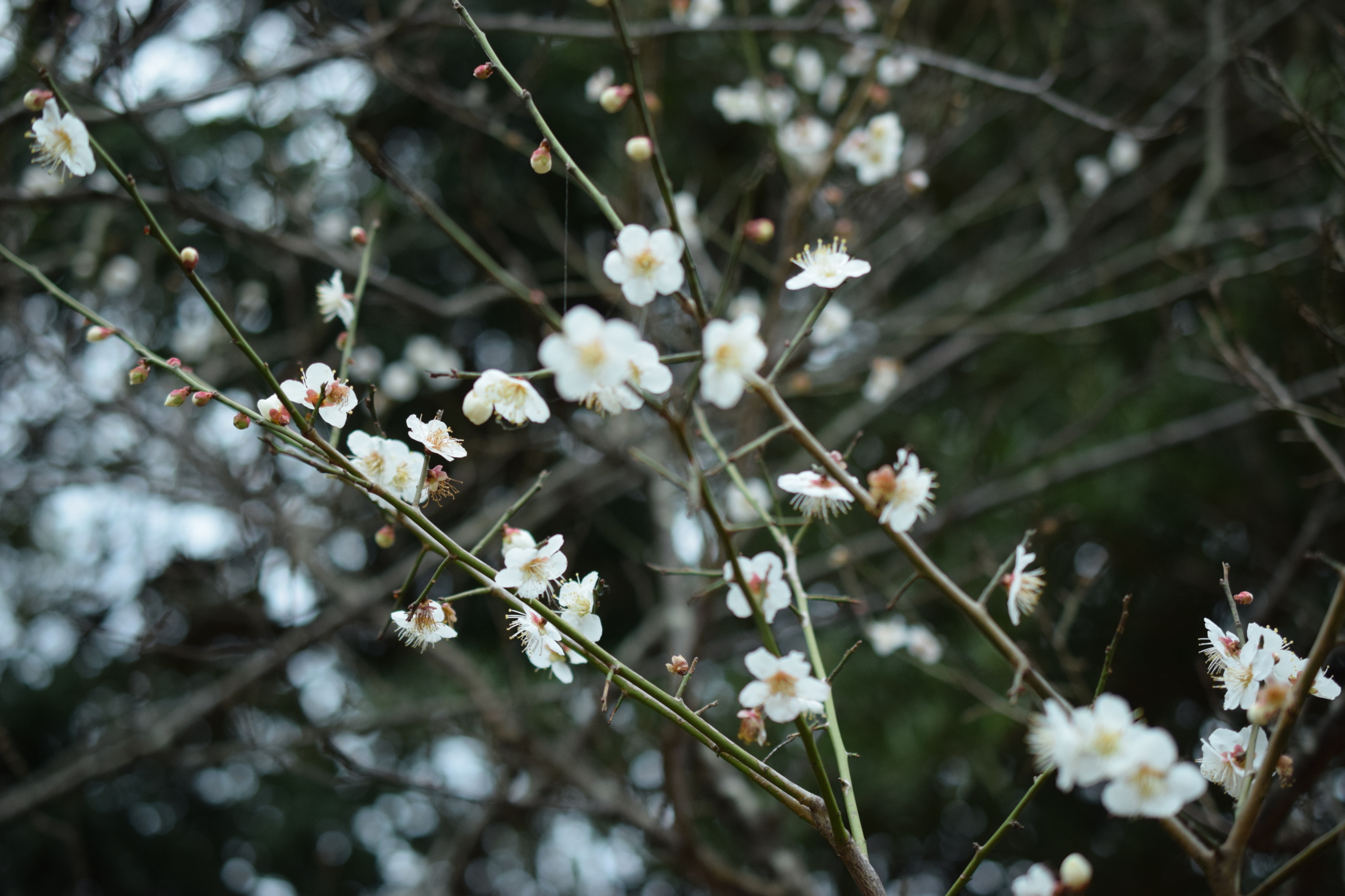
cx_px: 672
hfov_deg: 33.4
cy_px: 448
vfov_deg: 22.6
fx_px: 2242
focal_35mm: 60
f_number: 3.2
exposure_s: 1/800
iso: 800
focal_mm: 40
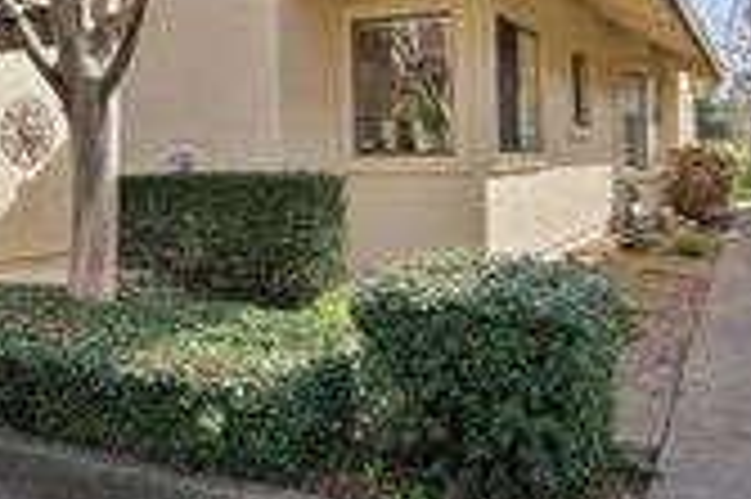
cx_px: 220
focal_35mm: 42
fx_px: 875
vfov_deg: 31.3
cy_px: 130
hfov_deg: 45.4
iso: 250
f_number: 8
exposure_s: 1/640
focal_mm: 14
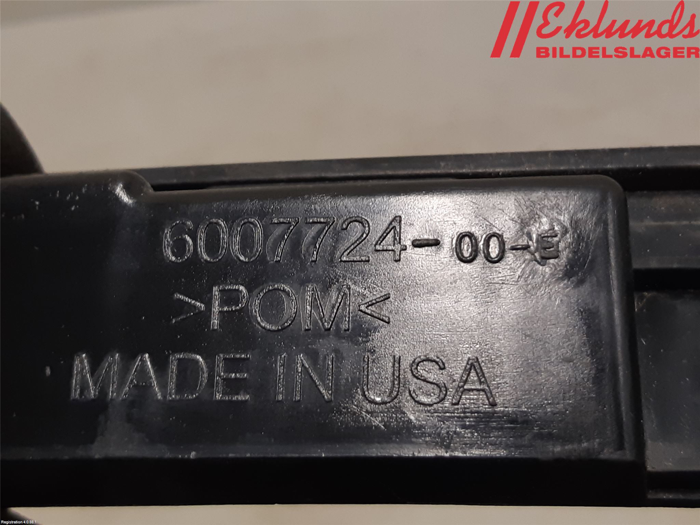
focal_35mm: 26
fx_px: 526
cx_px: 350
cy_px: 262
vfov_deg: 53.1
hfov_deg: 67.3
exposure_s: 1/50
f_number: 1.7
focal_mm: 3.93
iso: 125
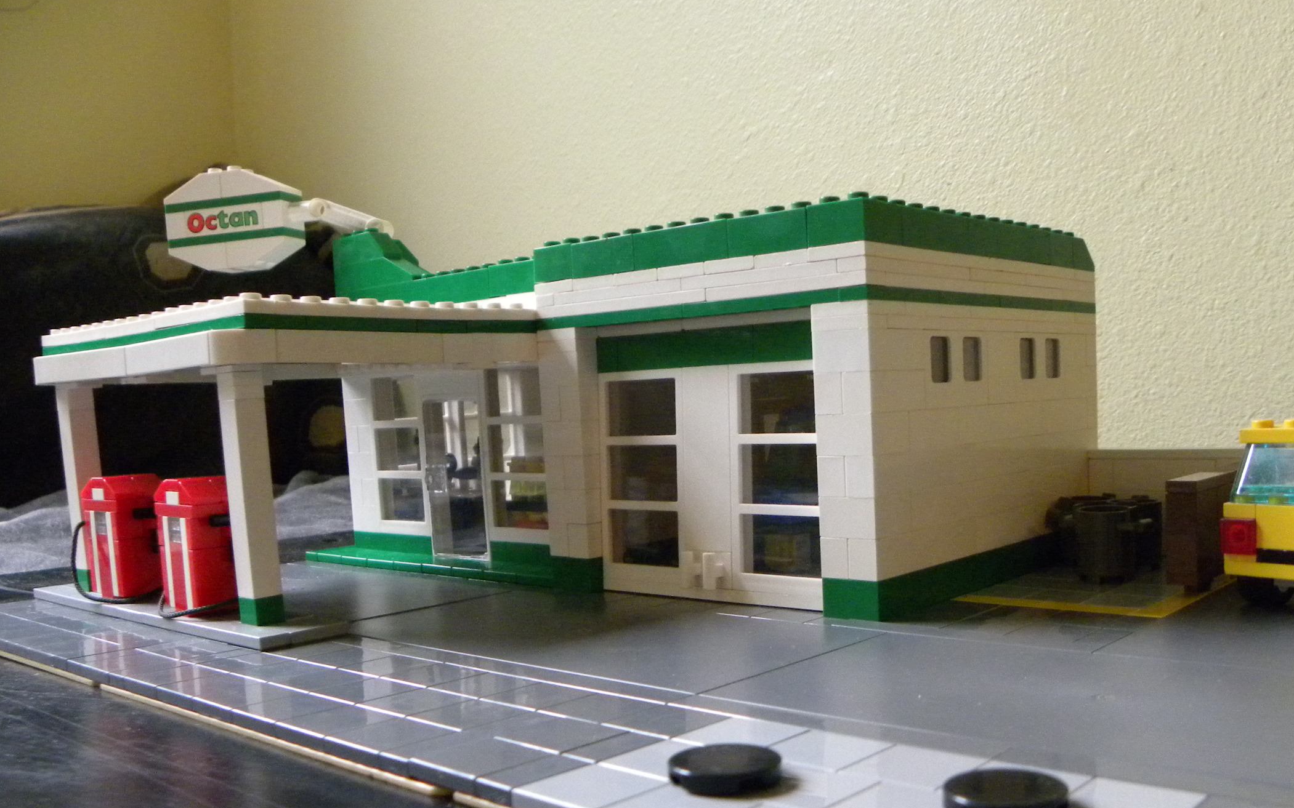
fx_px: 1199
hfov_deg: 56.3
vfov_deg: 36.9
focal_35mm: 34
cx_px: 769
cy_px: 543
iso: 400
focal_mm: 4.6
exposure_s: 1/93.2
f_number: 2.8
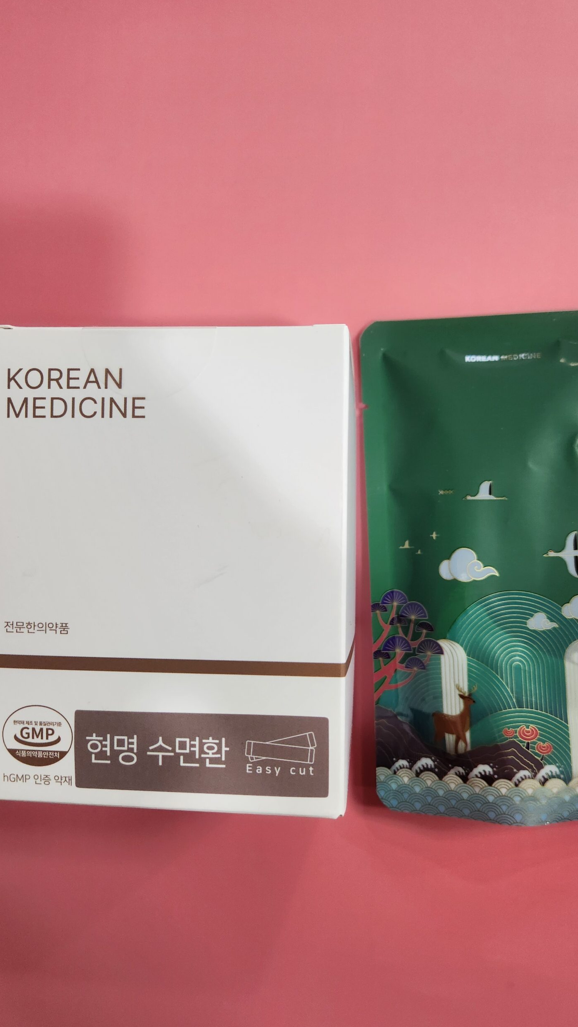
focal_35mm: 26
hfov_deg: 44.4
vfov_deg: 71.9
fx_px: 708
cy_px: 522
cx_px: 311
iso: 160
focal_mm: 5.4
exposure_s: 1/120
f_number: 1.8
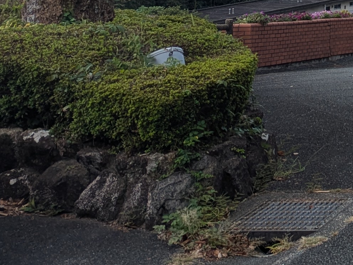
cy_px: -237
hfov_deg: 15.6
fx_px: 1010
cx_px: 716
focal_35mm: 99
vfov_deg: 13.2
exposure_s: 1/1639
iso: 55
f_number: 1.85
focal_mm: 6.81
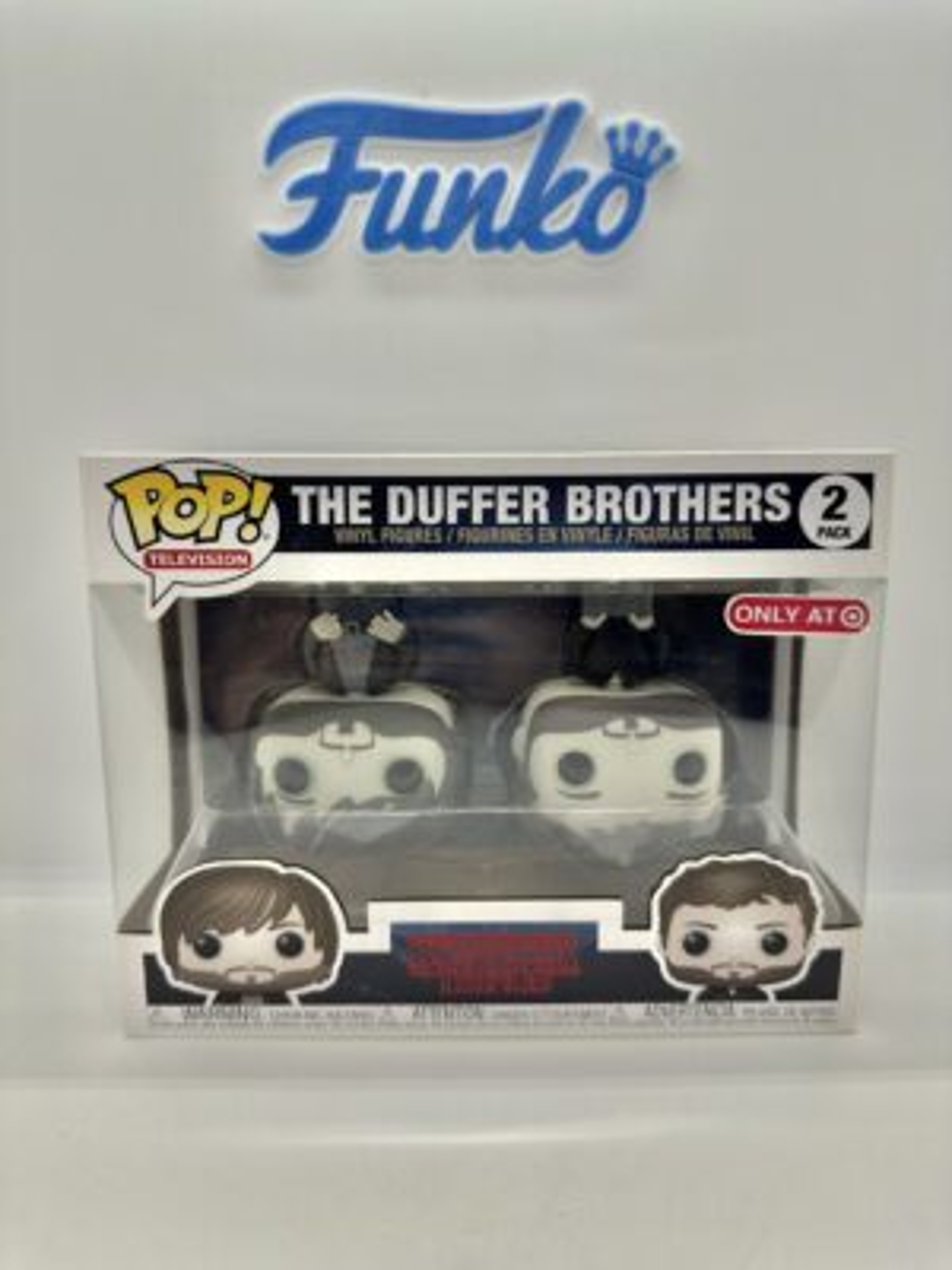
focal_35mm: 24
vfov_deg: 71.6
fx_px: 880
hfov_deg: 56.8
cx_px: 476
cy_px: 635
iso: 64
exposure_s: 1/216
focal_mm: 6.86
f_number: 1.78
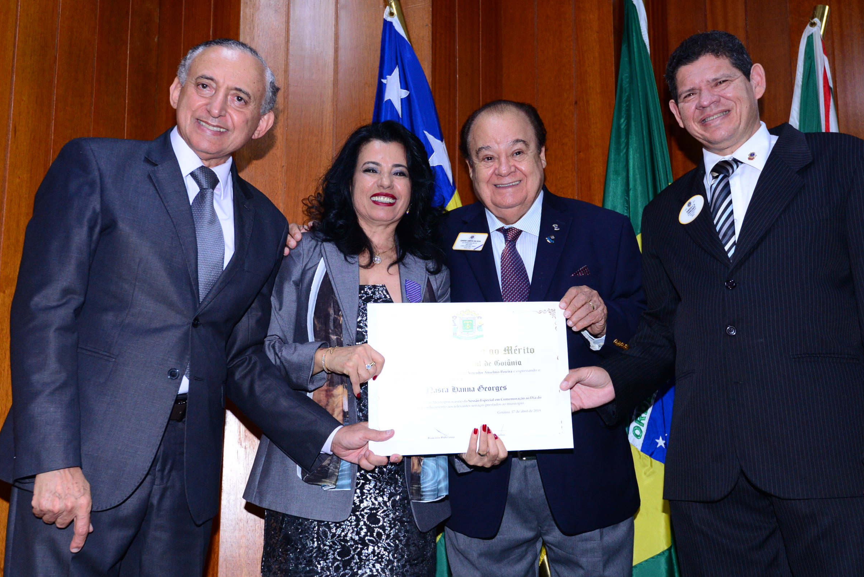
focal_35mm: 44
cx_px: 443
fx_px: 1056
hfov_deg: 44.5
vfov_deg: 30.5
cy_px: 293
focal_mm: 35
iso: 1600
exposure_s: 1/125
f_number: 5
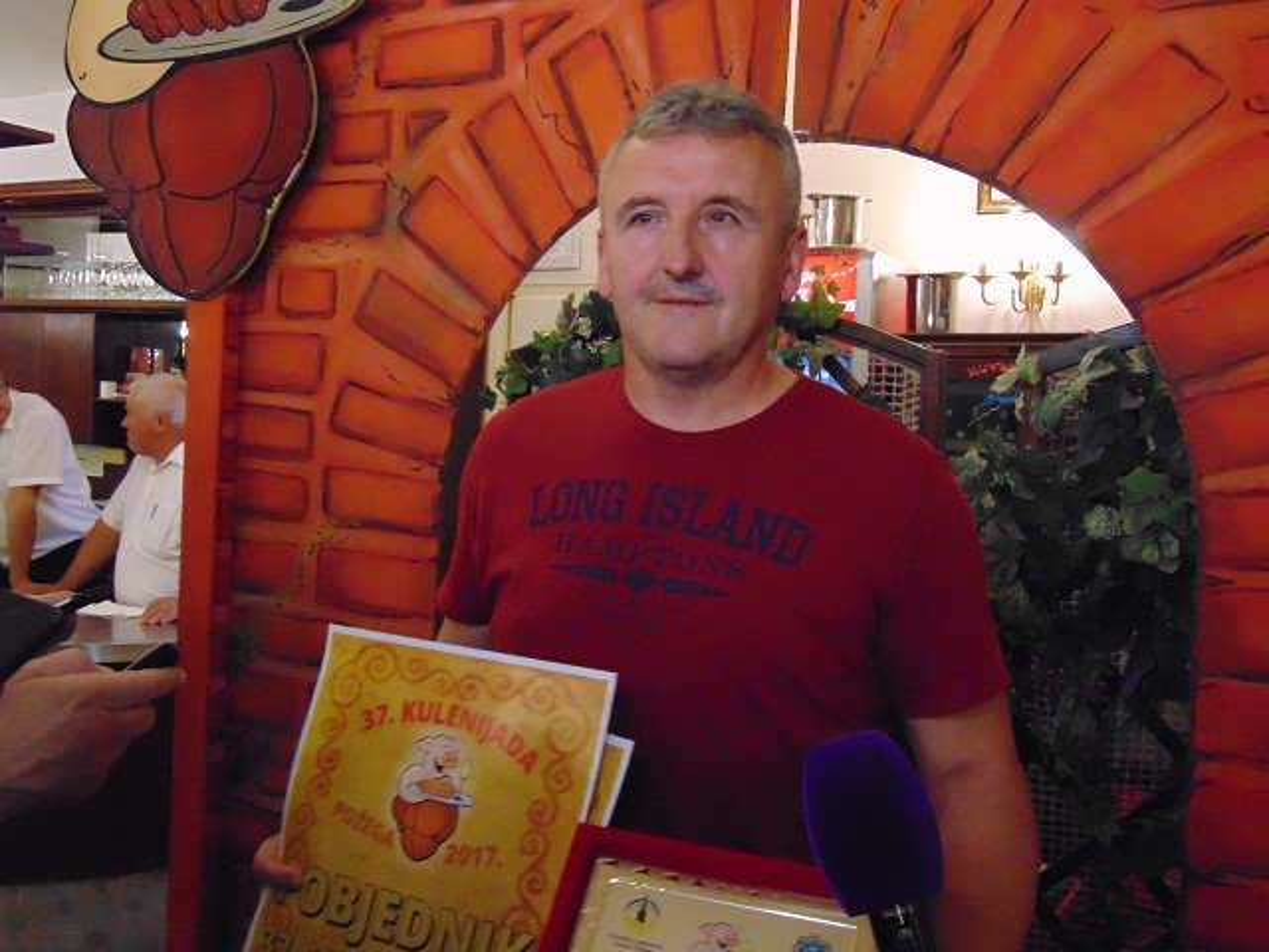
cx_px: 634
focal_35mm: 33
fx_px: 1210
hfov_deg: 55.4
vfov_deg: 42.9
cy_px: 476
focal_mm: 5.8
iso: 800
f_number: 3.2
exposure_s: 1/30
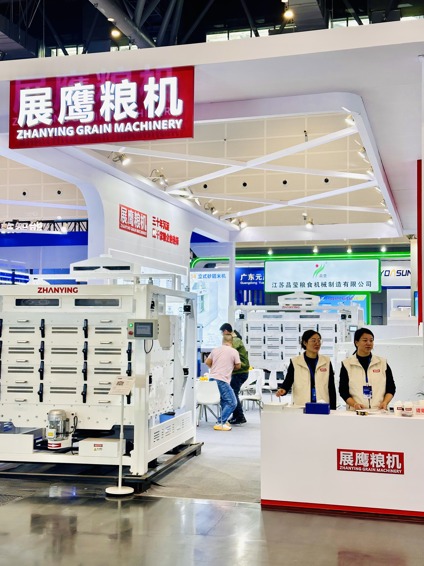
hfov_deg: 30.3
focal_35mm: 48
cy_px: 283
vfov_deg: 39.7
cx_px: 212
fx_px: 784
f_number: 1.78
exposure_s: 1/152
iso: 64
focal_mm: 6.86
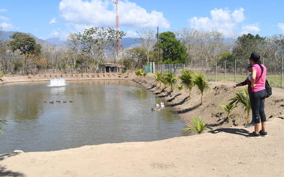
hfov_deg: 56.7
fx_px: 263
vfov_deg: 37.2
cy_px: 85
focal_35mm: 34
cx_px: 142
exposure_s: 1/125
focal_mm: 22
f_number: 11
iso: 125
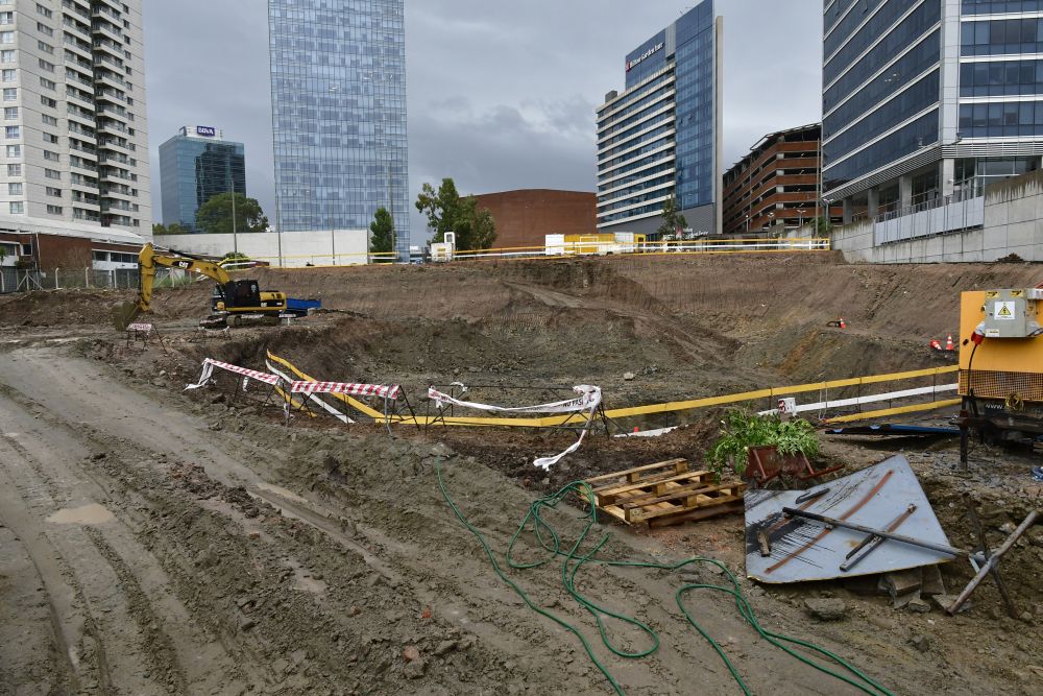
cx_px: 522
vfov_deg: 53.1
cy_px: 348
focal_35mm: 24
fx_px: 695
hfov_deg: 73.7
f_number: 7.1
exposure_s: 1/500
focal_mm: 16
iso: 1250
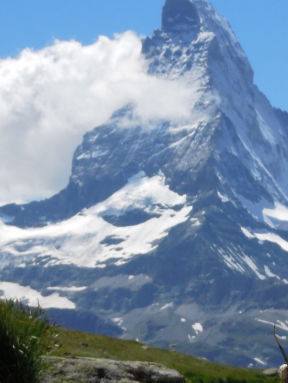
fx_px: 2563
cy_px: 323
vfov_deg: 8.5
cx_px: 228
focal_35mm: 231
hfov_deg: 6.4
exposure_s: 1/800
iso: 160
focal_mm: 17.9
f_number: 6.9
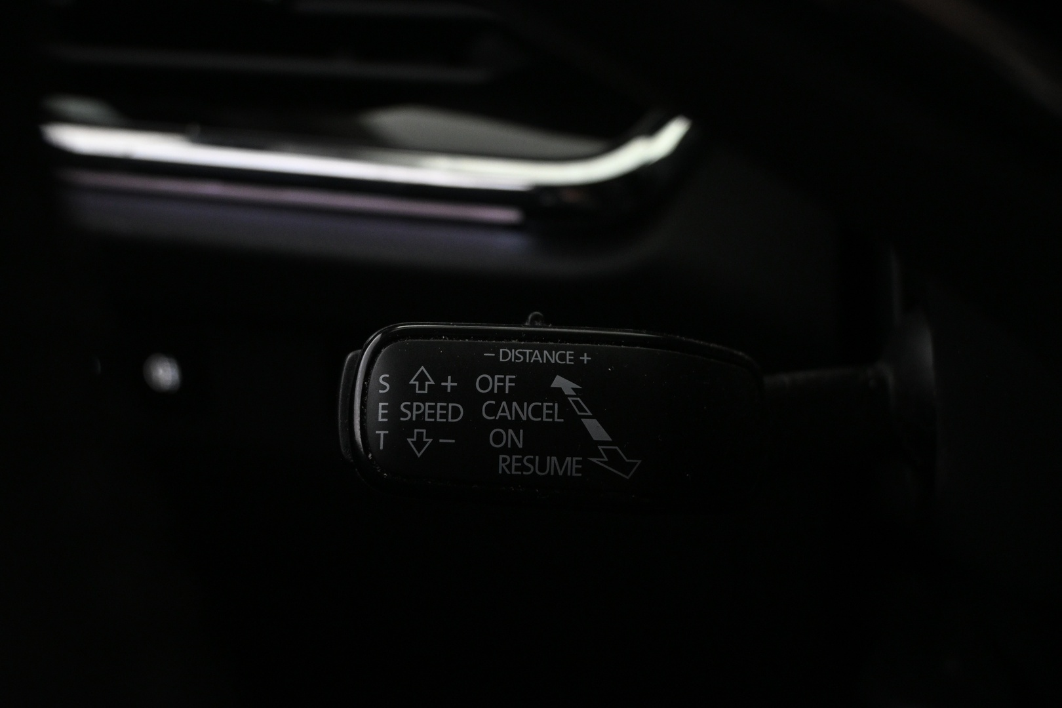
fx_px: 1239
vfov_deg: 31.9
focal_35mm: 42
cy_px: 354
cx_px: 531
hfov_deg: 46.4
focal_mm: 28
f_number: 4.5
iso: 1600
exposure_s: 1/30
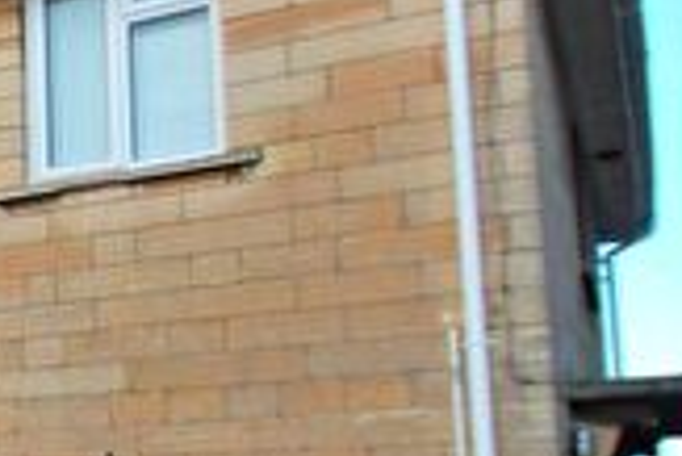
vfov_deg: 18.2
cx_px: -569
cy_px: 393
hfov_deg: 19.6
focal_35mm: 74
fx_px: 1404
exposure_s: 1/125
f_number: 5.6
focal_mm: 11.5
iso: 100
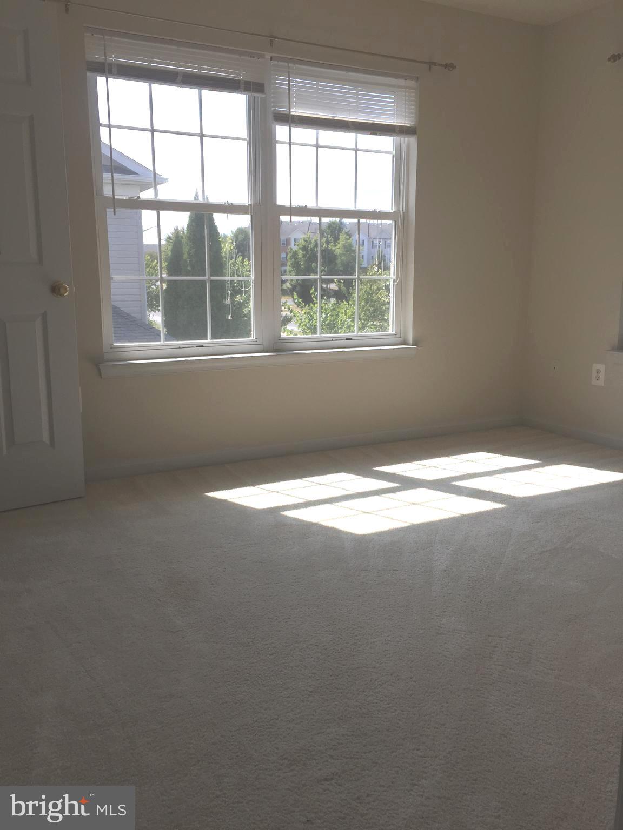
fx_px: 696
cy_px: 415
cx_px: 312
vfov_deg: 61.7
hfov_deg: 48.2
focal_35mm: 29
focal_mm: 4.15
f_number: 2.2
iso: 32
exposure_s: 1/746
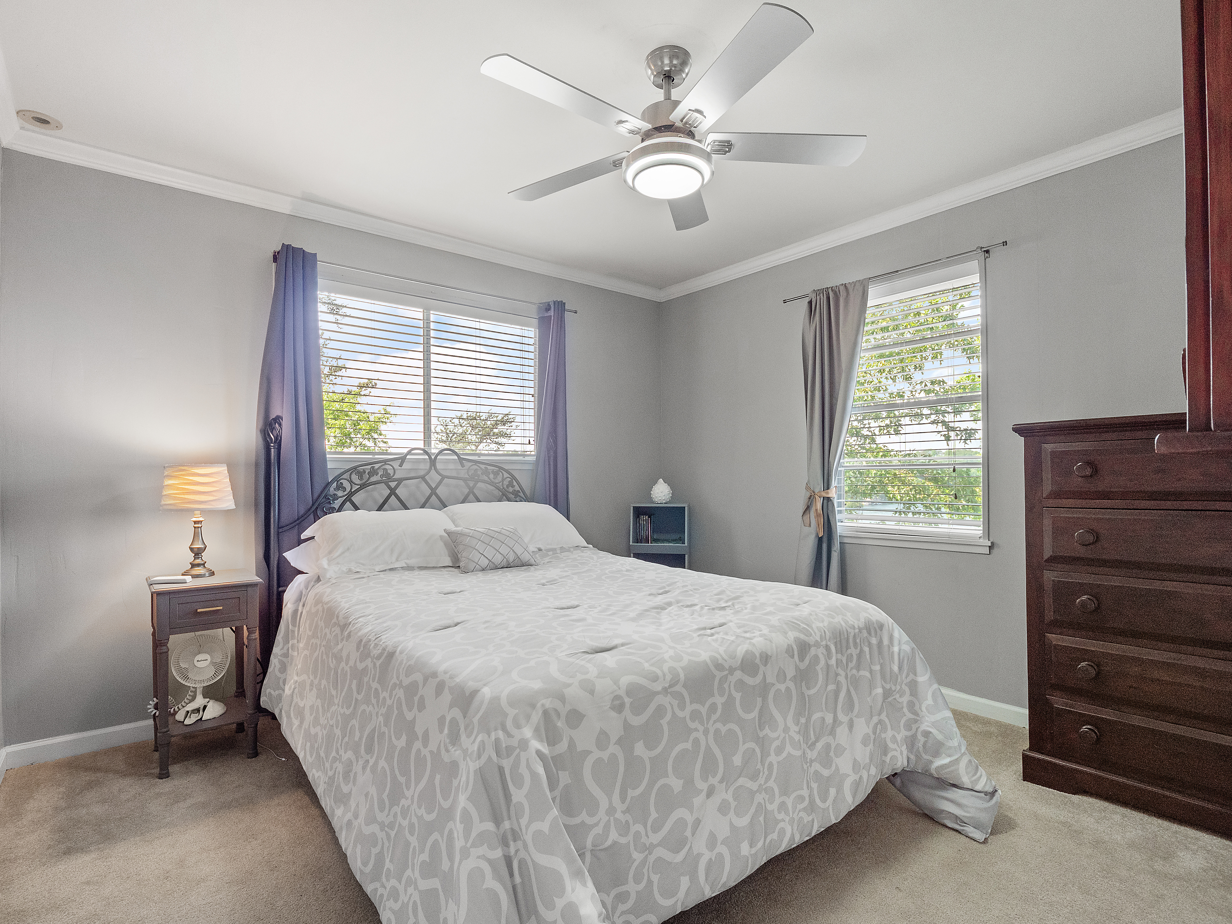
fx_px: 569
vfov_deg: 78.1
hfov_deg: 94.5
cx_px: 616
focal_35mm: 16
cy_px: 462
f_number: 5.6
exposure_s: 1/30
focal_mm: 8
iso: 400
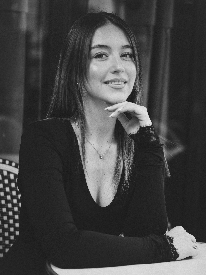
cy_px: 148
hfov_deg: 16.2
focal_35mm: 91
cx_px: 103
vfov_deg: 21.5
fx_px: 722
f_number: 2
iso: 50
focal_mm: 56
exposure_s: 1/60
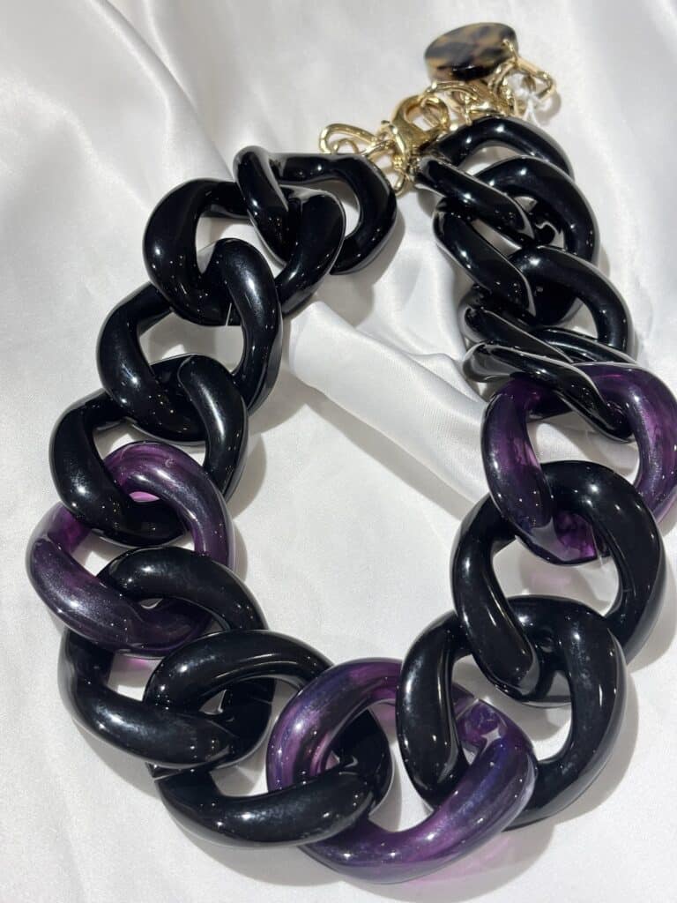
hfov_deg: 28.0
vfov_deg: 36.8
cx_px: 338
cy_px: 452
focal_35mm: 52
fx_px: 1356
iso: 25
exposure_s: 1/100
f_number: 1.6
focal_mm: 5.96
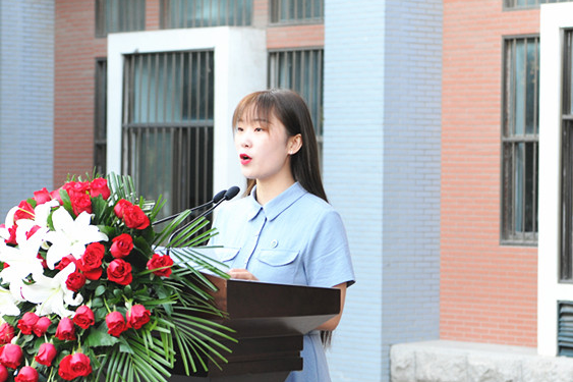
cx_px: 218
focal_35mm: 87
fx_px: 1384
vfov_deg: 15.7
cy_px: 224
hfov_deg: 23.3
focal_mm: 70
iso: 400
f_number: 4.5
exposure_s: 1/80
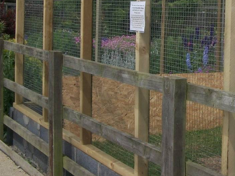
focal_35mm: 73
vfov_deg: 19.6
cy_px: 4
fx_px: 496
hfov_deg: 25.6
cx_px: 225
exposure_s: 1/500
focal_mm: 5.7
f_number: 5.5
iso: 80
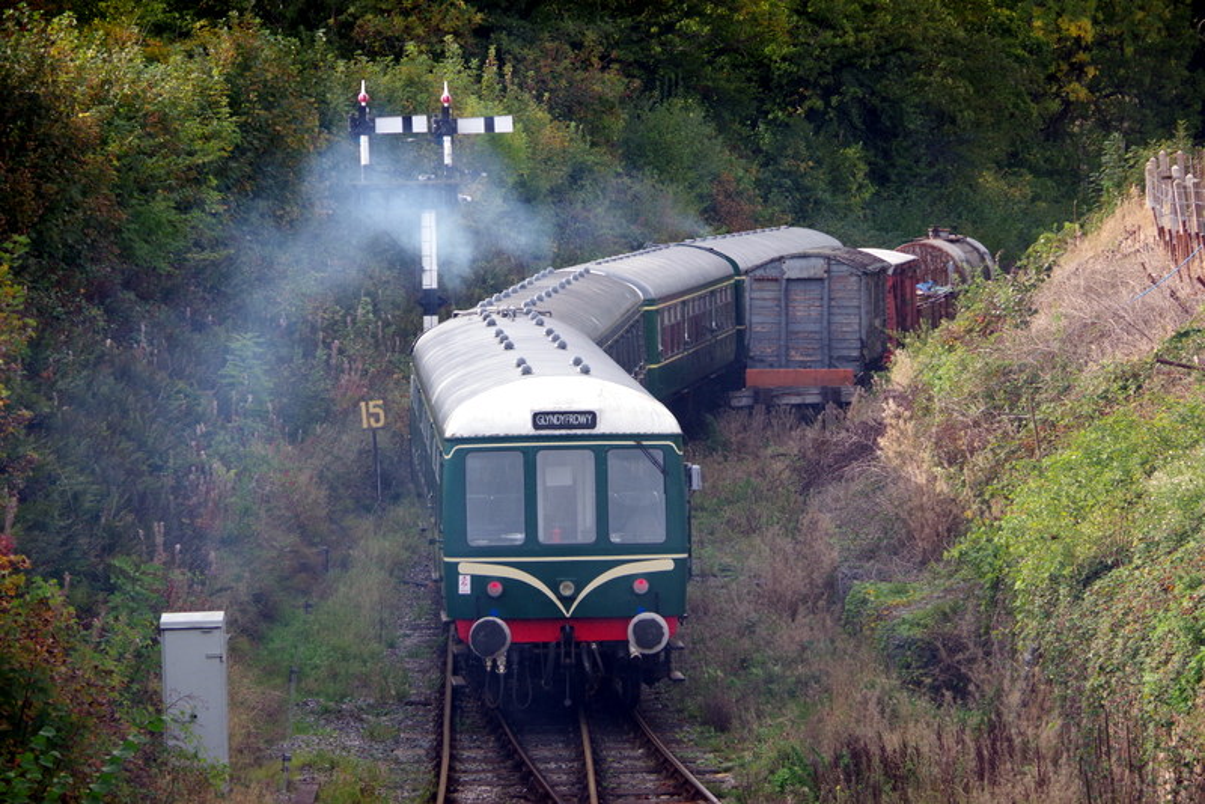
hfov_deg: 13.7
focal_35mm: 150
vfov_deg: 9.2
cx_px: 602
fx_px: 5022
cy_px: 402
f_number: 8
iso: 500
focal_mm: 100
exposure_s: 1/320
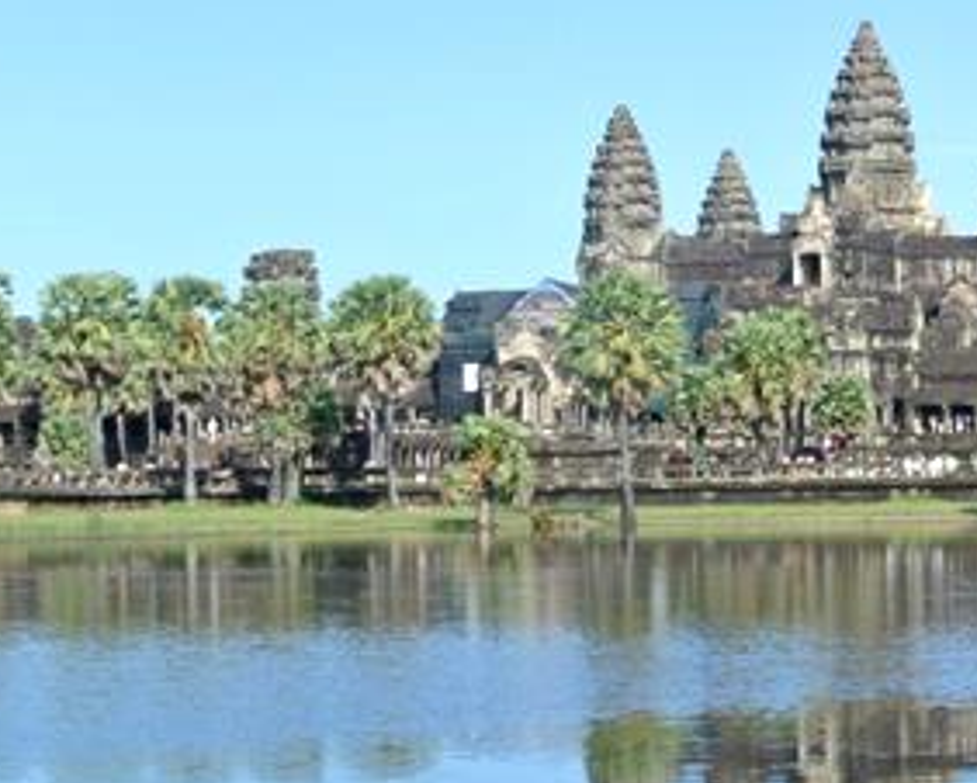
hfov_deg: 18.4
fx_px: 2980
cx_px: 854
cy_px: 542
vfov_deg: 14.9
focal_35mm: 103
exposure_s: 1/30
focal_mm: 21.9
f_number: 16
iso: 100
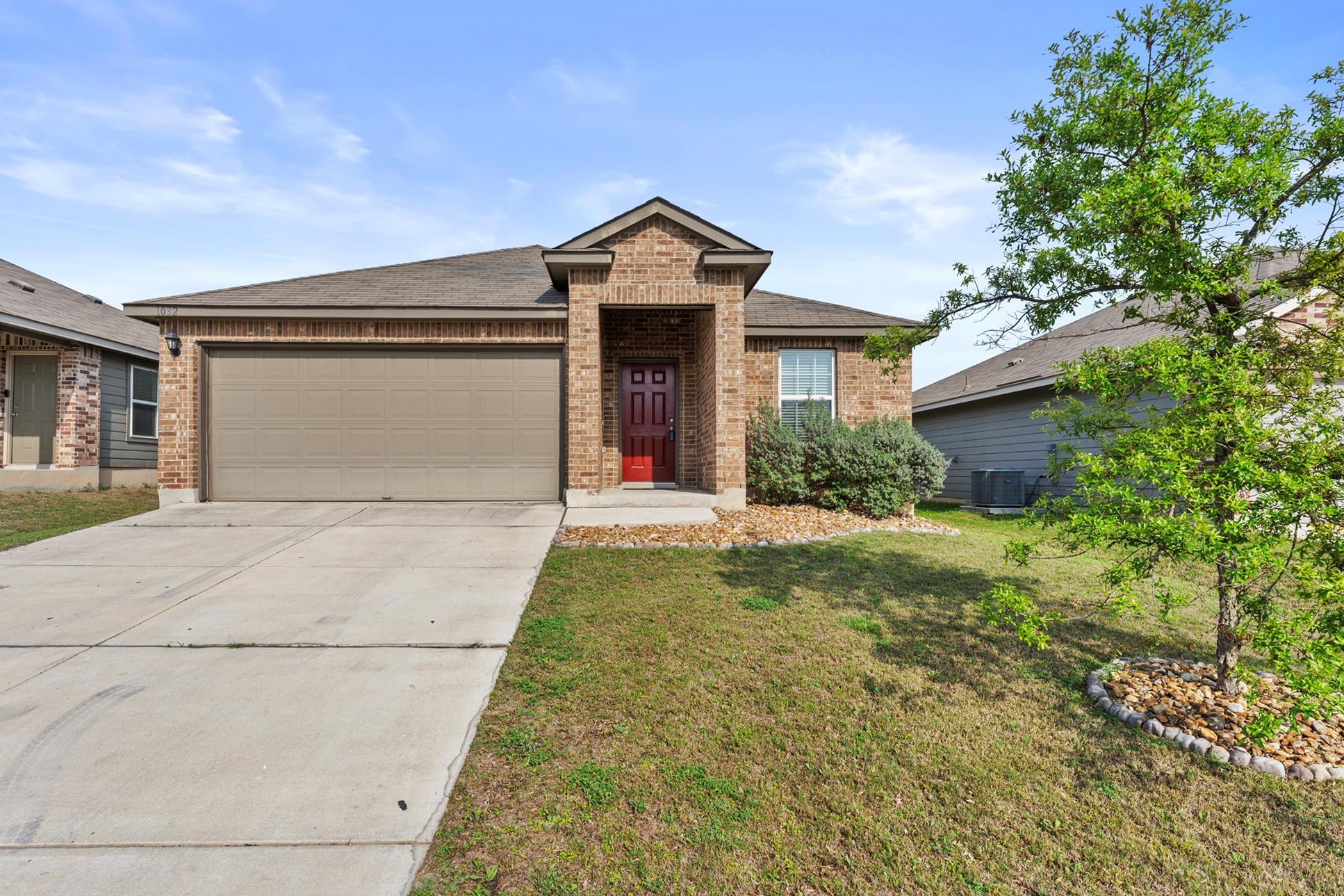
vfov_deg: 65.8
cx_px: 641
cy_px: 459
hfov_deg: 88.3
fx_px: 692
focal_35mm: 19
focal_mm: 17.5
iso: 100
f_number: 10
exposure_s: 1/160
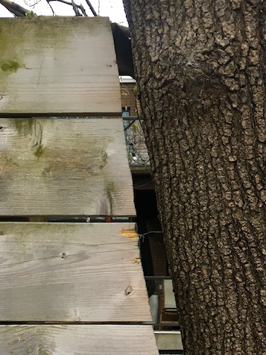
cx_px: 253
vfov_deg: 28.8
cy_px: 308
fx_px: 666
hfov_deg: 21.9
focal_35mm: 65
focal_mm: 4.15
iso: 25
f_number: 2.2
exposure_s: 1/30
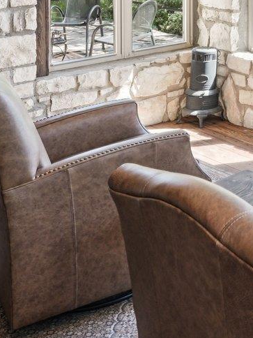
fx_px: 555
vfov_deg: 28.9
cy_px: -76
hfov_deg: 20.4
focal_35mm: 57
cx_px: 417
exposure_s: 1/160
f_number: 8
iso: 400
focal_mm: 14
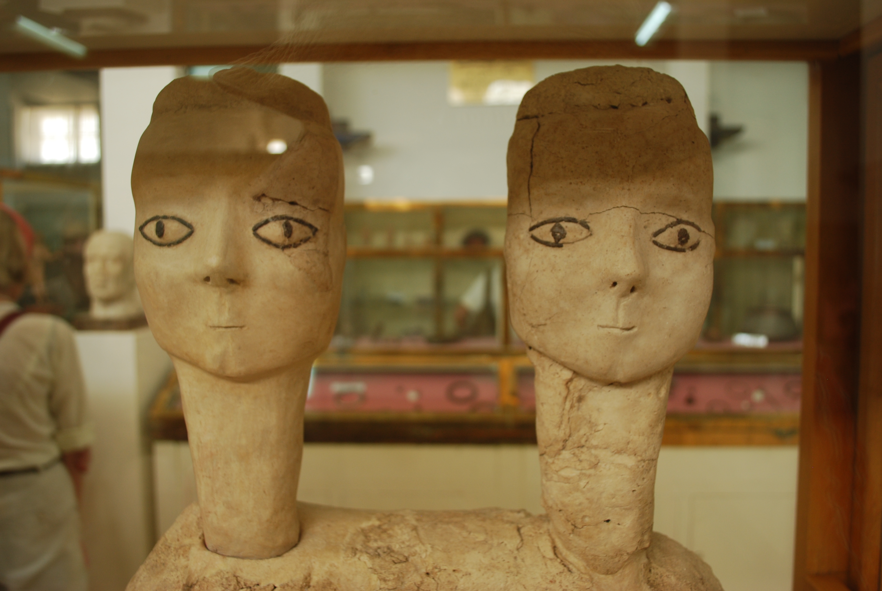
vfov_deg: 40.1
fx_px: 809
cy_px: 296
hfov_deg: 57.2
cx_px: 441
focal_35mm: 33
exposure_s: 1/25
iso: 200
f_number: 4
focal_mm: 22
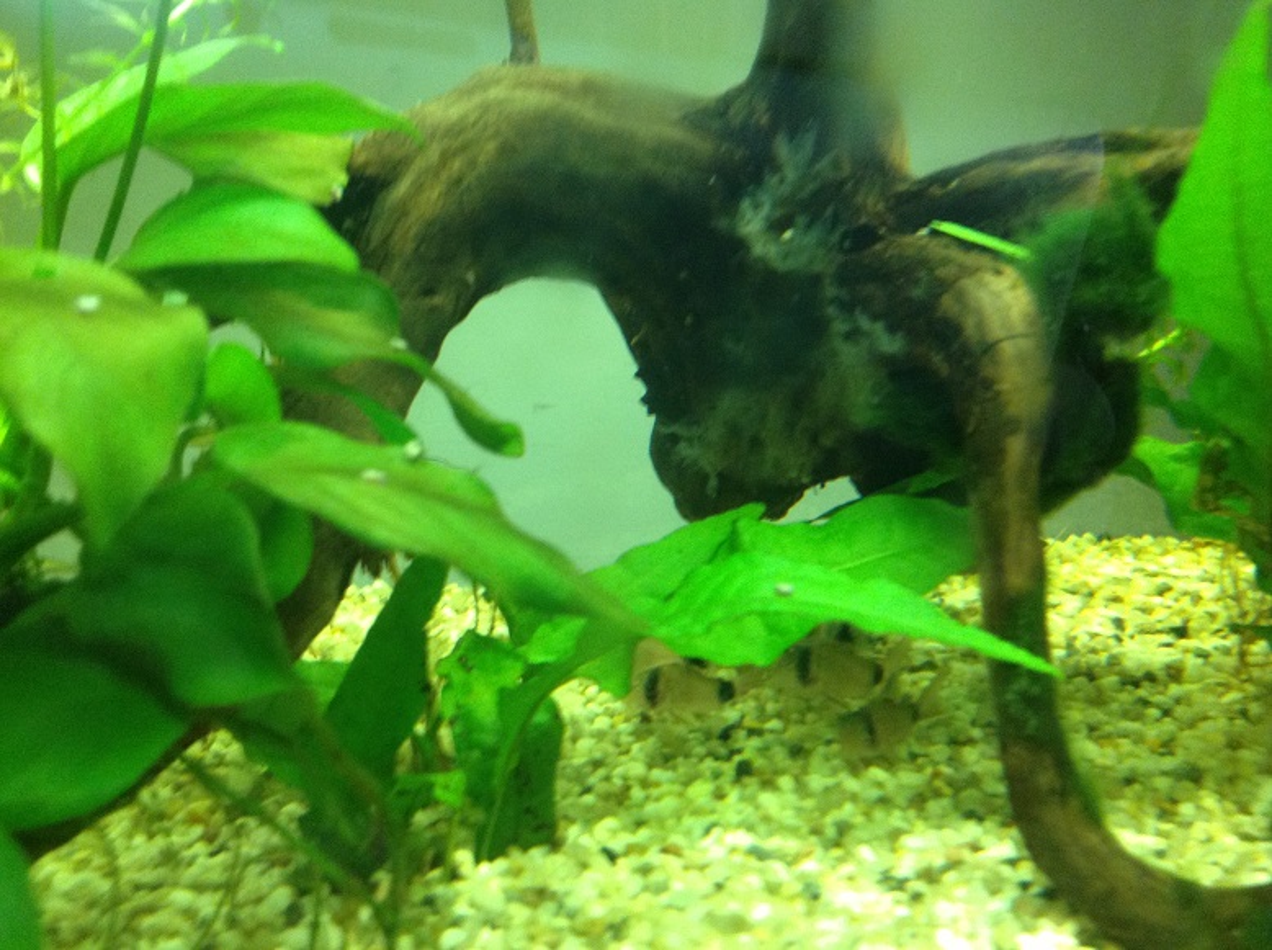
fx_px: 1284
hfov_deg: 52.7
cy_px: 475
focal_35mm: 35
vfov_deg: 40.6
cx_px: 636
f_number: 2.4
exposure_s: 1/15
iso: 250
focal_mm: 4.28
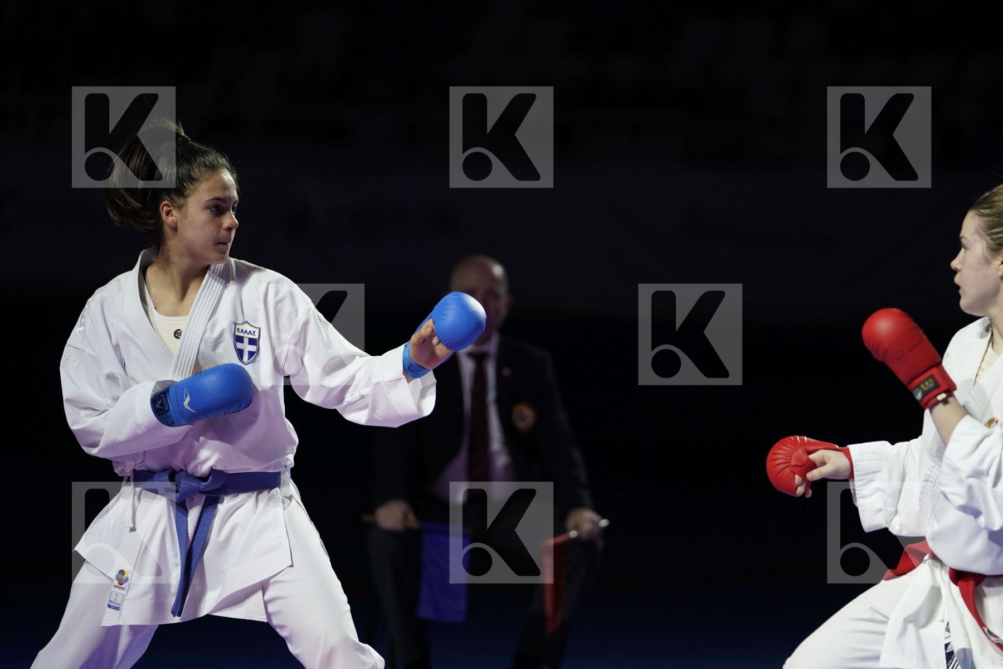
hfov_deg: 12.5
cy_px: 334
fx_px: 4569
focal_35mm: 164
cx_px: 502
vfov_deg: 8.4
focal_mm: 164
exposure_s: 1/1000
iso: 1600
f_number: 2.8
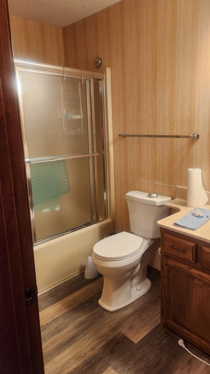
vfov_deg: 71.9
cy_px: 181
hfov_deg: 44.1
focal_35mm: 26
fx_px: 257
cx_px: 128
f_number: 1.8
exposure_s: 1/120
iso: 400
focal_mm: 5.4
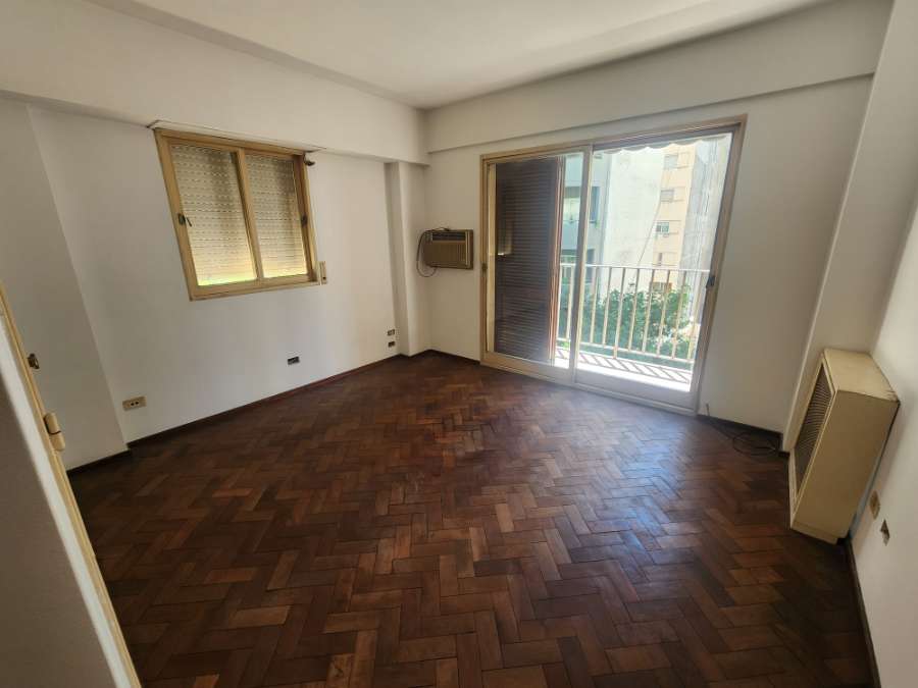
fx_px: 345
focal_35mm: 13
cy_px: 344
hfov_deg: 106.2
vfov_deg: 89.9
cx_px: 459
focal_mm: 2.2
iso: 50
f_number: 2.2
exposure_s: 1/50
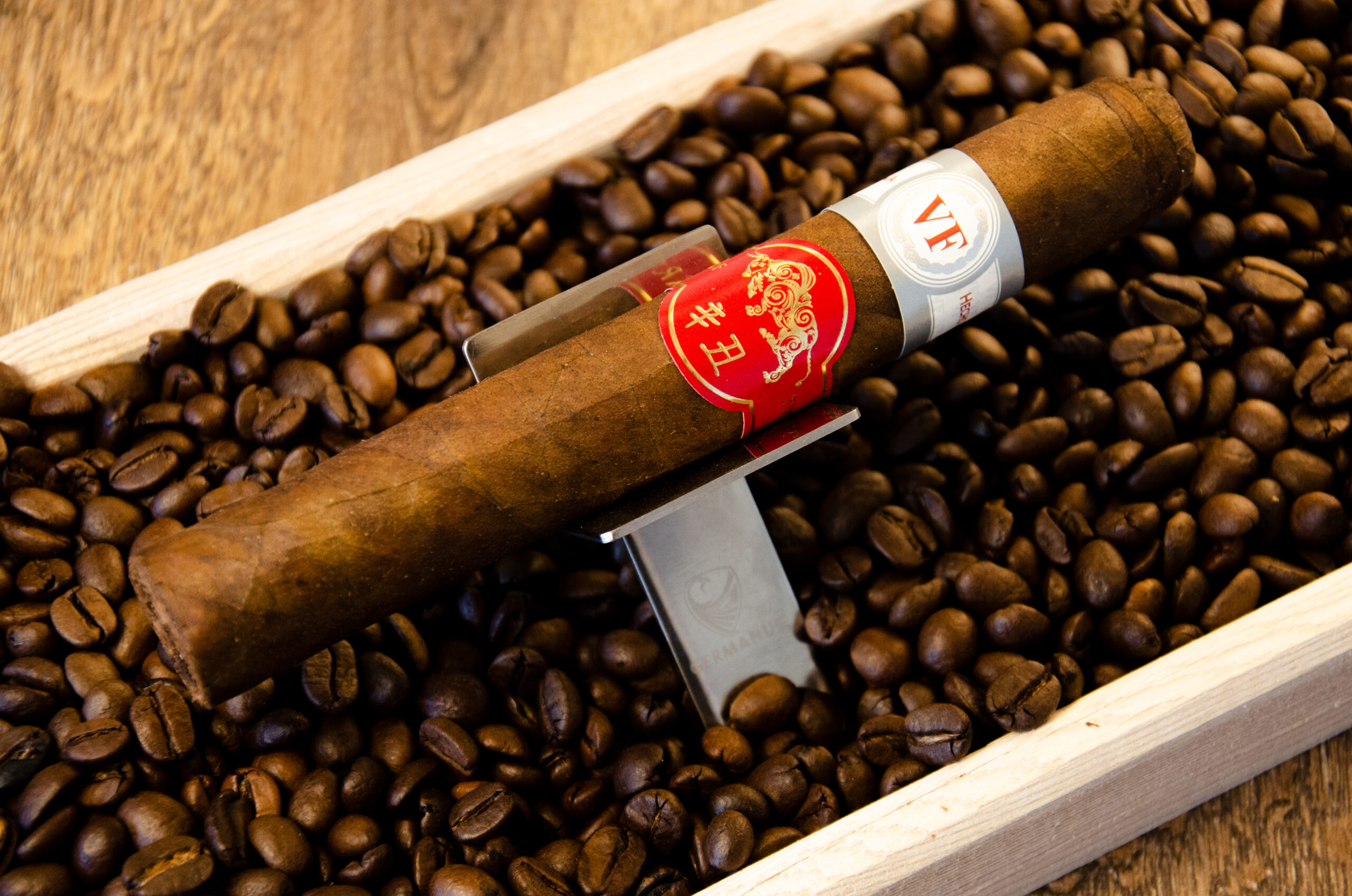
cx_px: 676
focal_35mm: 105
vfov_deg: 13.0
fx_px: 3935
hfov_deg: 19.5
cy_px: 448
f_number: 5.3
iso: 800
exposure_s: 1/20
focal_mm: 70
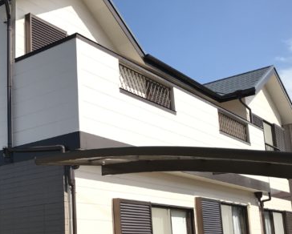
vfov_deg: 27.9
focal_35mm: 54
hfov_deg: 33.9
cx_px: 68
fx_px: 467
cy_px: 164
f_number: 1.8
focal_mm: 3.99
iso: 20
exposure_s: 1/2283
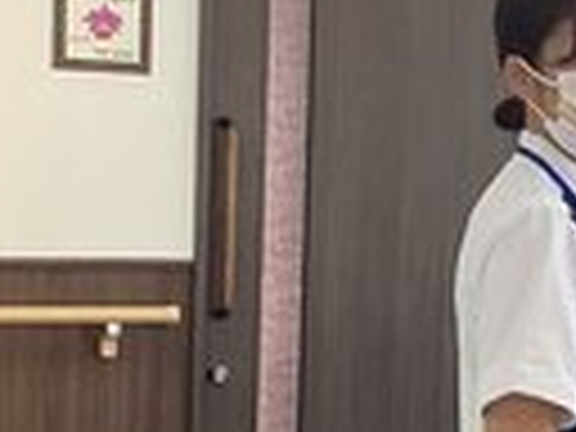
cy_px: 356
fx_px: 2413
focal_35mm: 145
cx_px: 940
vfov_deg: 10.2
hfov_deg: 12.7
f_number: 2.4
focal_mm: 3.3
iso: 80
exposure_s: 1/50
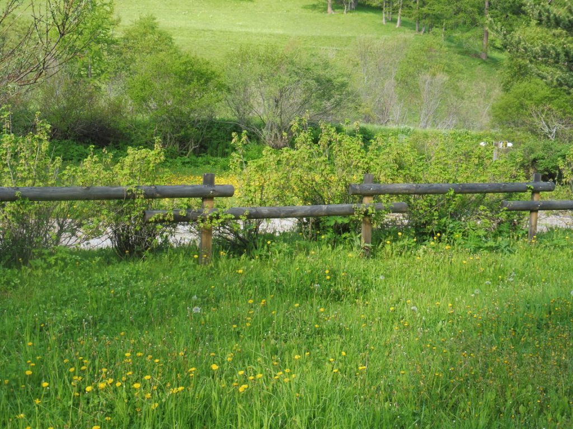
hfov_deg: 35.5
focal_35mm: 54
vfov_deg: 27.0
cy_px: 214
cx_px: 286
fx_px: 894
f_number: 4.6
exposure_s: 1/100
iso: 100
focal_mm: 9.7
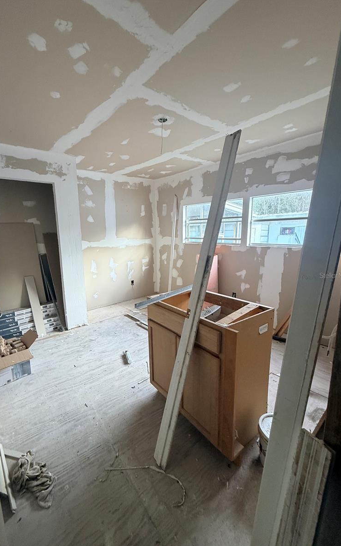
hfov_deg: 74.4
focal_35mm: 15
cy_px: 275
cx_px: 145
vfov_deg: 101.5
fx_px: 223
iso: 250
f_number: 2.2
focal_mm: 2.22
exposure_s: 1/121
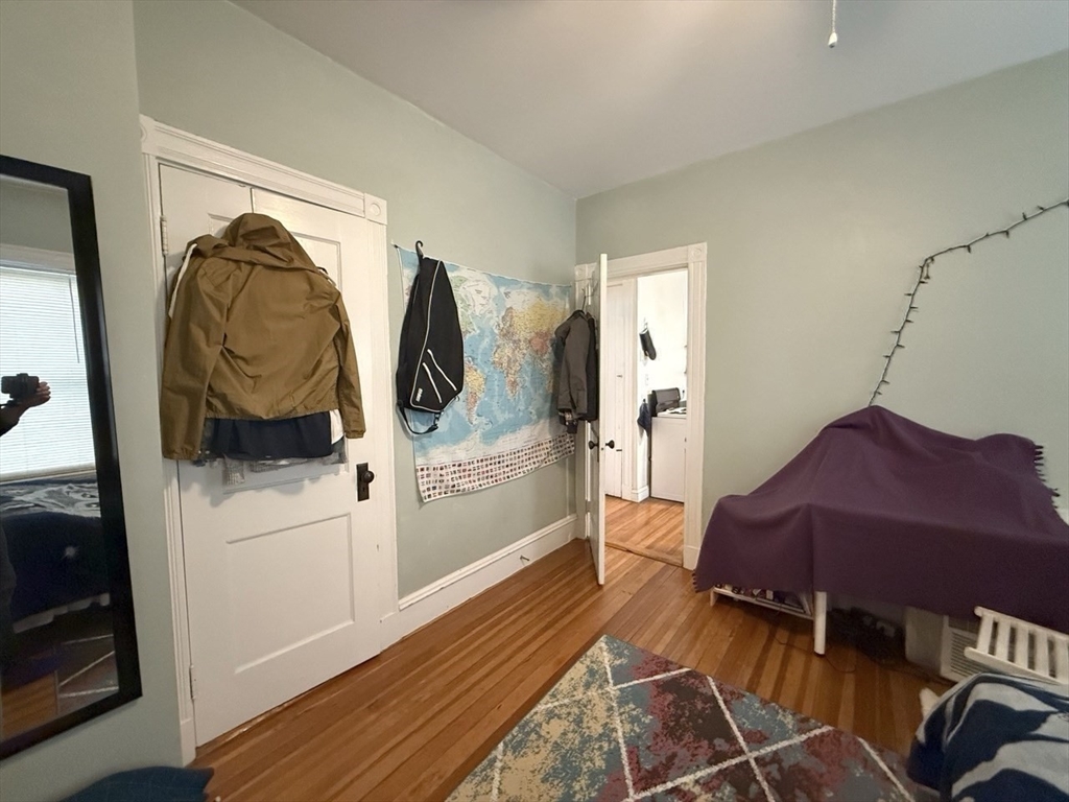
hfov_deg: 102.1
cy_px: 401
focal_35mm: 14
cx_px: 534
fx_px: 432
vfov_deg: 85.7
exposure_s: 1/60
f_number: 2.2
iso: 1000
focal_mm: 2.22
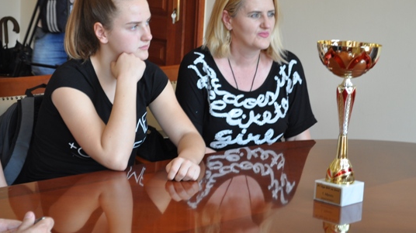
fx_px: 992
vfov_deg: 13.4
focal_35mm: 90
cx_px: 200
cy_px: 98
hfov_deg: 23.7
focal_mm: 48
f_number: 5.3
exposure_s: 1/30
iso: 400
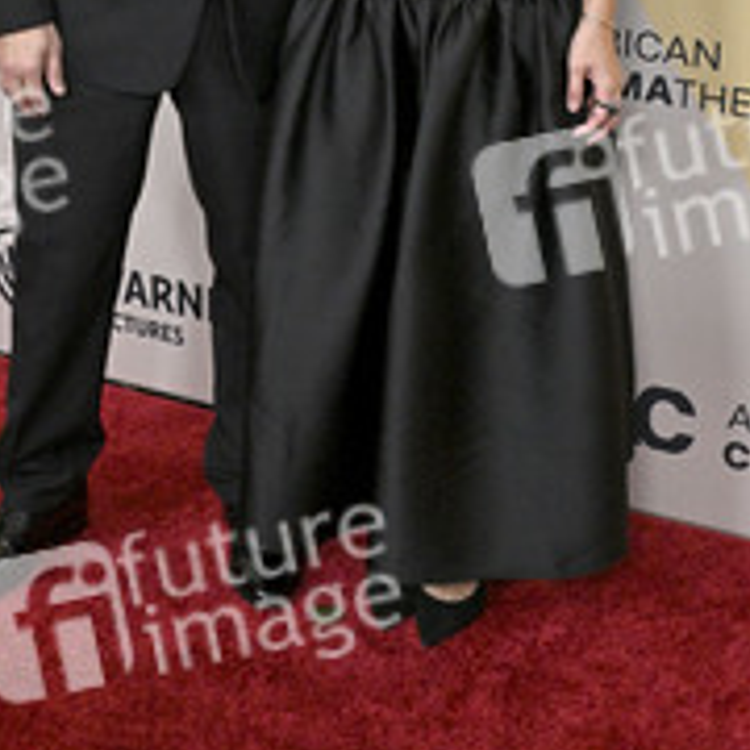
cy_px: -21
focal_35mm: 66
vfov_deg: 24.7
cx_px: 308
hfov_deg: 26.1
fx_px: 1618
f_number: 6.3
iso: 2000
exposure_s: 1/320
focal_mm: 35
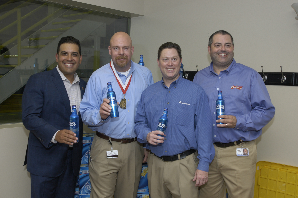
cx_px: 149
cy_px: 99
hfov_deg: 46.4
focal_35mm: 42
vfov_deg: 31.8
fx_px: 347
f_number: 5
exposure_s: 1/60
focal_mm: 28
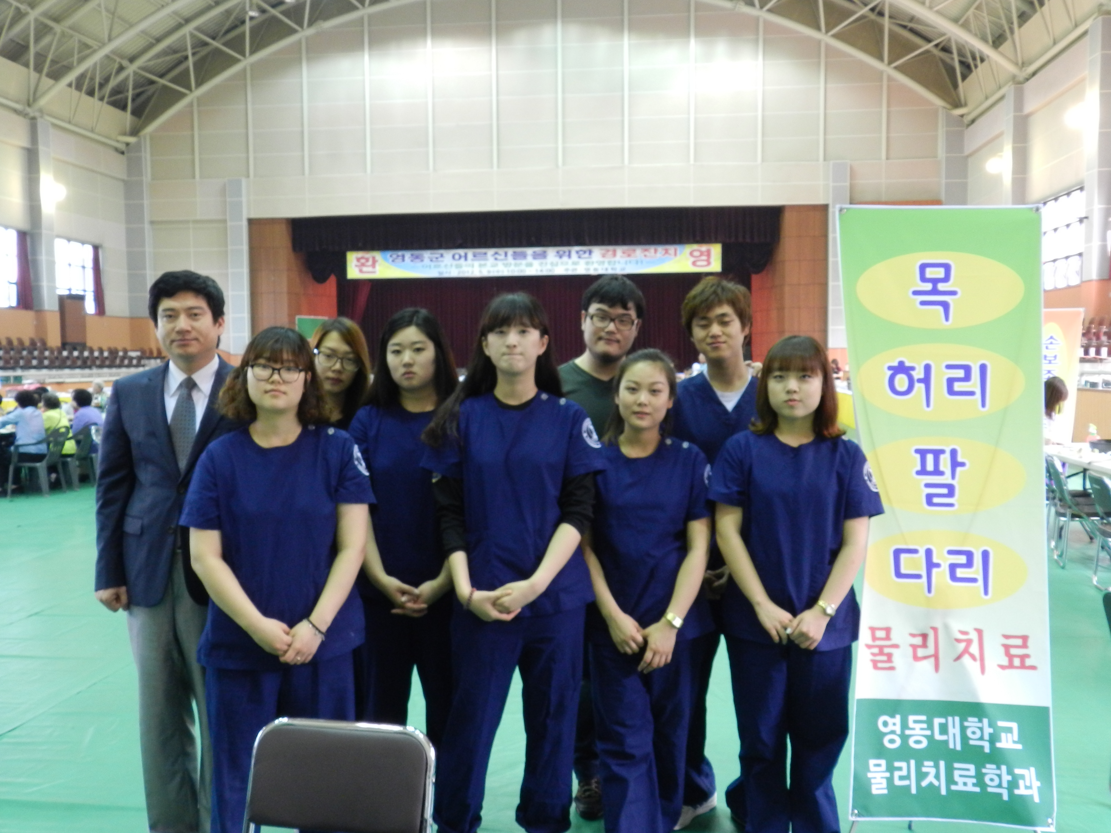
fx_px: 1027
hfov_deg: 56.8
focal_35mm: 32
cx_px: 556
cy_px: 416
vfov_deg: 44.2
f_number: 3.7
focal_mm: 5.6
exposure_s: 1/15
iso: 400
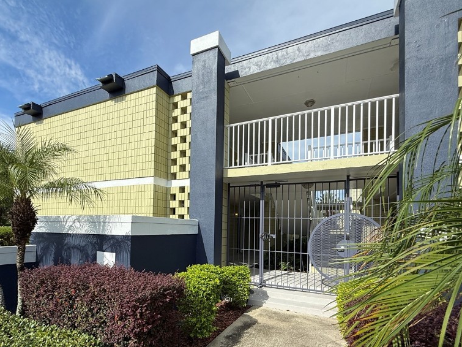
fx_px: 254
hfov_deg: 84.5
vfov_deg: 67.2
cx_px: 214
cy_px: 224
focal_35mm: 19
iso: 50
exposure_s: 1/2410
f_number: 2.2
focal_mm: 2.22
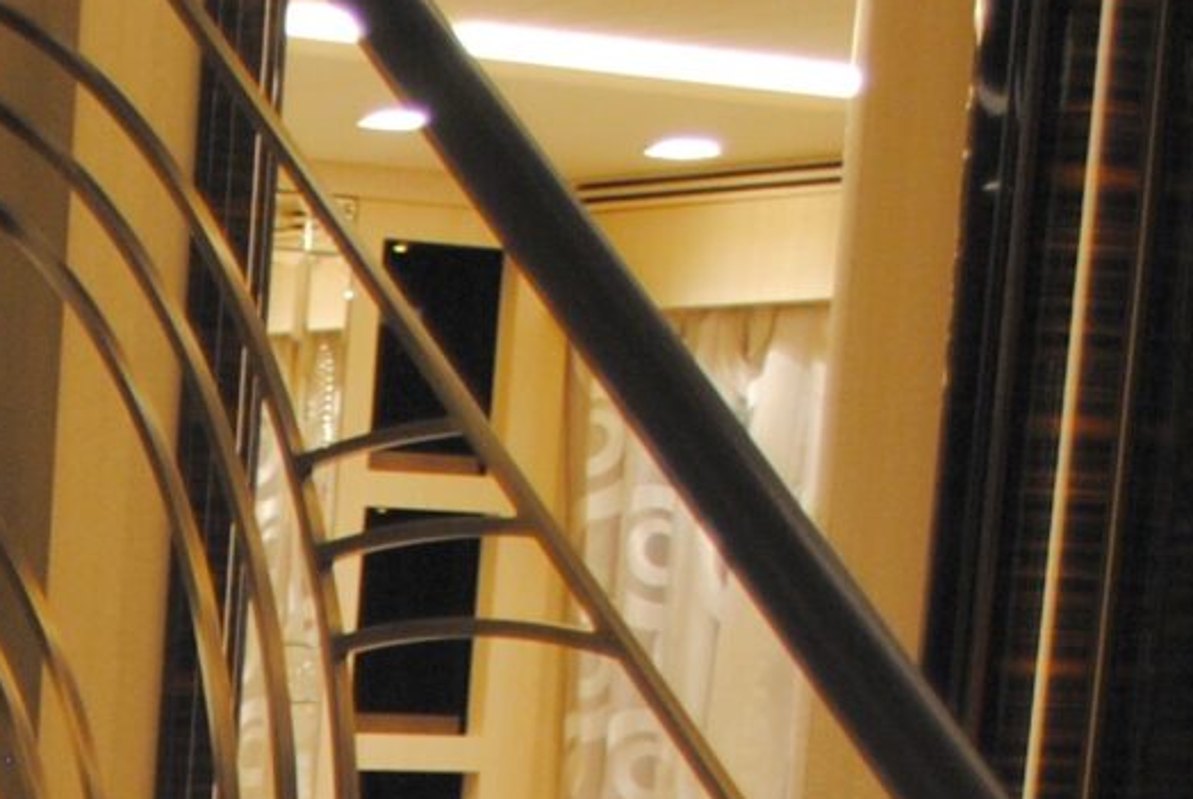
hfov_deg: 14.1
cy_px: 1851
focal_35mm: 132
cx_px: -831
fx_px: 4380
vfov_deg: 9.4
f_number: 3.5
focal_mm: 18
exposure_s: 1/30
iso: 220
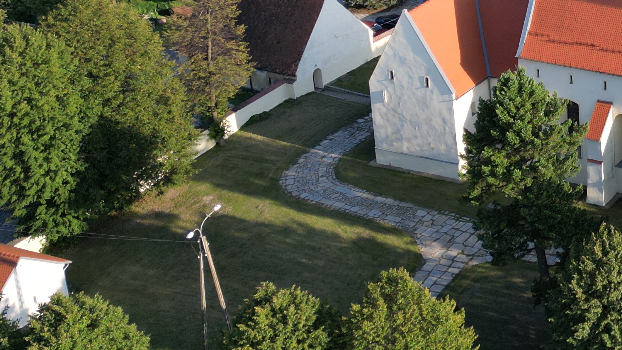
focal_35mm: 72
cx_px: 727
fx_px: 1188
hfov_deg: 26.4
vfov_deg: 16.1
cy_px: -68
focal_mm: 6.72
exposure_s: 1/1250
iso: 120
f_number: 1.7
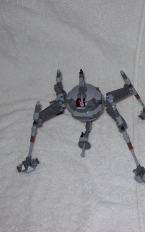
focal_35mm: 67
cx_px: 148
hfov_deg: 18.9
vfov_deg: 30.6
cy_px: 114
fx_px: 423
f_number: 3
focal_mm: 7.6
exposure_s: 1/73.6
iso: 80
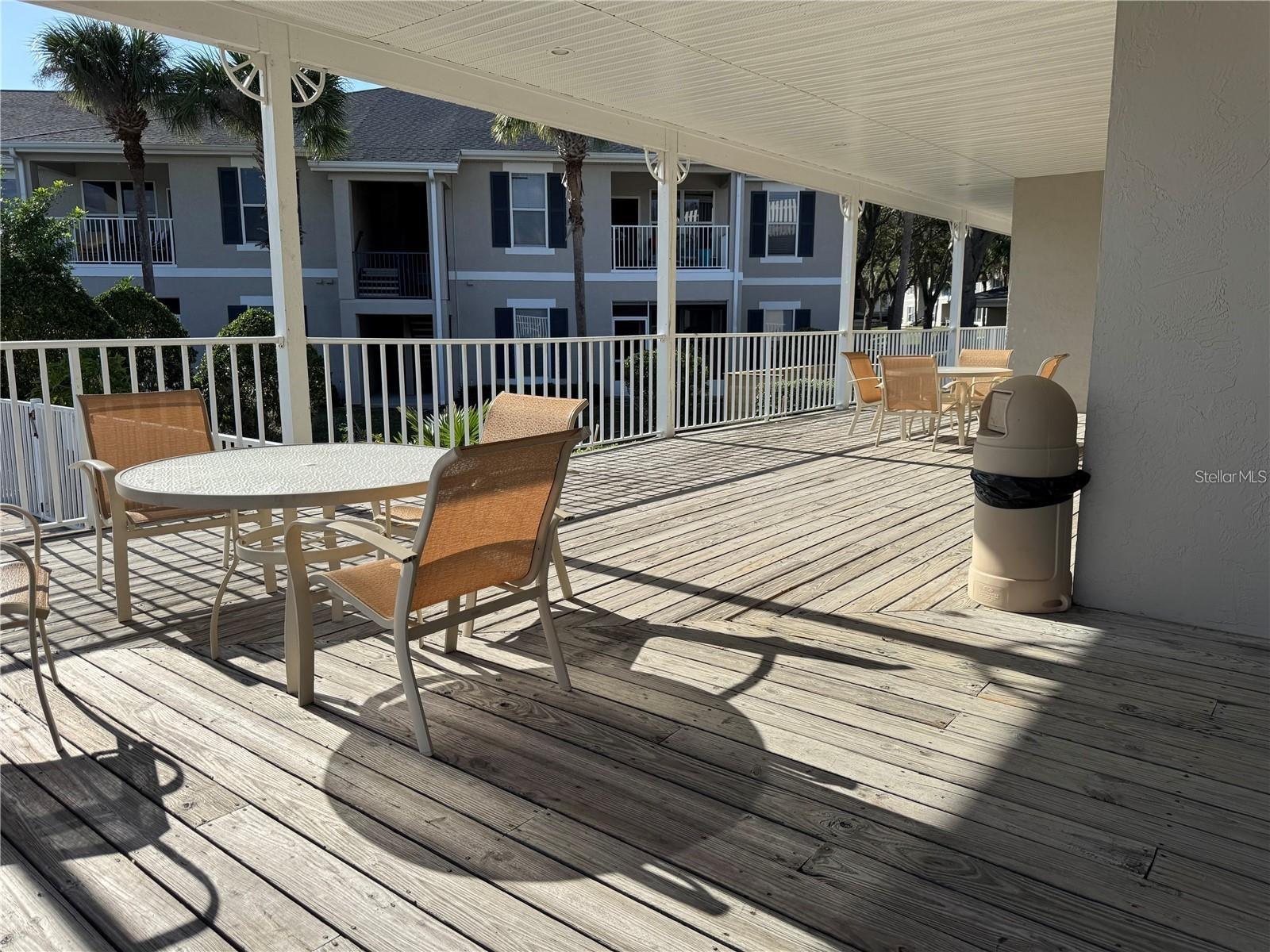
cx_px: 635
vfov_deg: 56.8
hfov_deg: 71.6
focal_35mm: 24
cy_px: 476
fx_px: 881
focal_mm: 6.76
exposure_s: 1/4310
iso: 80
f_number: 1.78
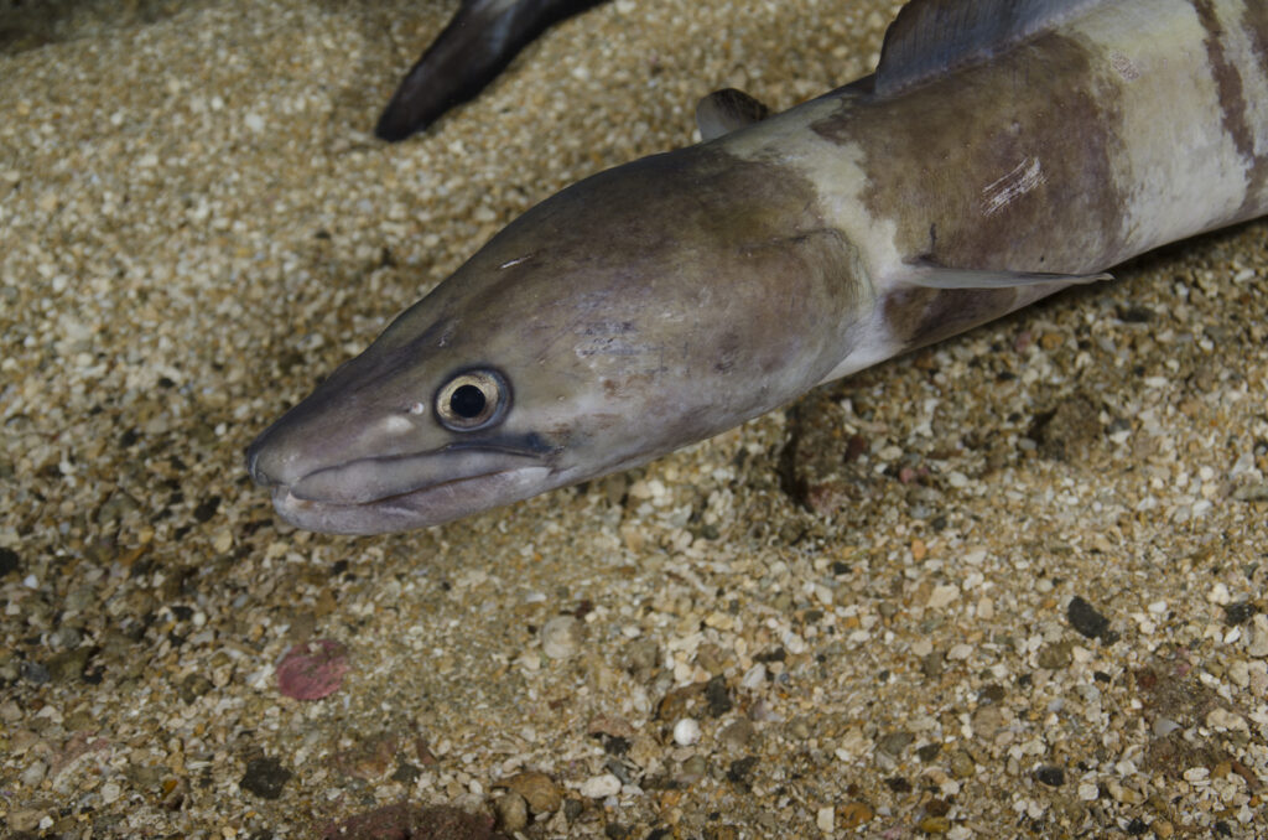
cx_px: 634
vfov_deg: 13.0
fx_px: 3690
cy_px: 420
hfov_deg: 19.5
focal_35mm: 105
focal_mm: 70
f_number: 8
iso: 100
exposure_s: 1/320
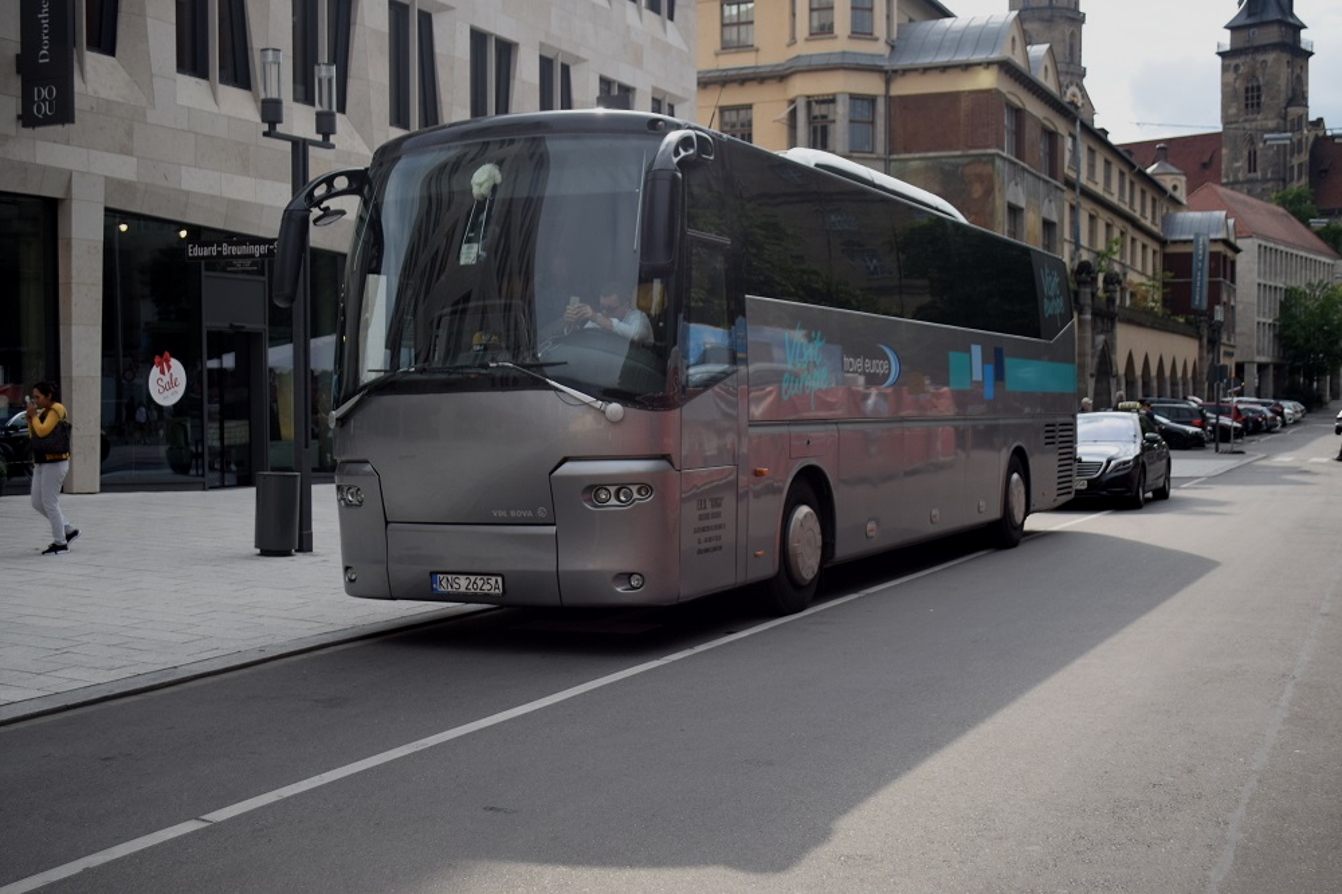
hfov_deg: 45.0
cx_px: 671
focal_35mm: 44
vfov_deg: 30.8
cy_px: 447
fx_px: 1621
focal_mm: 29
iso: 400
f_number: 4.5
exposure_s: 1/1000
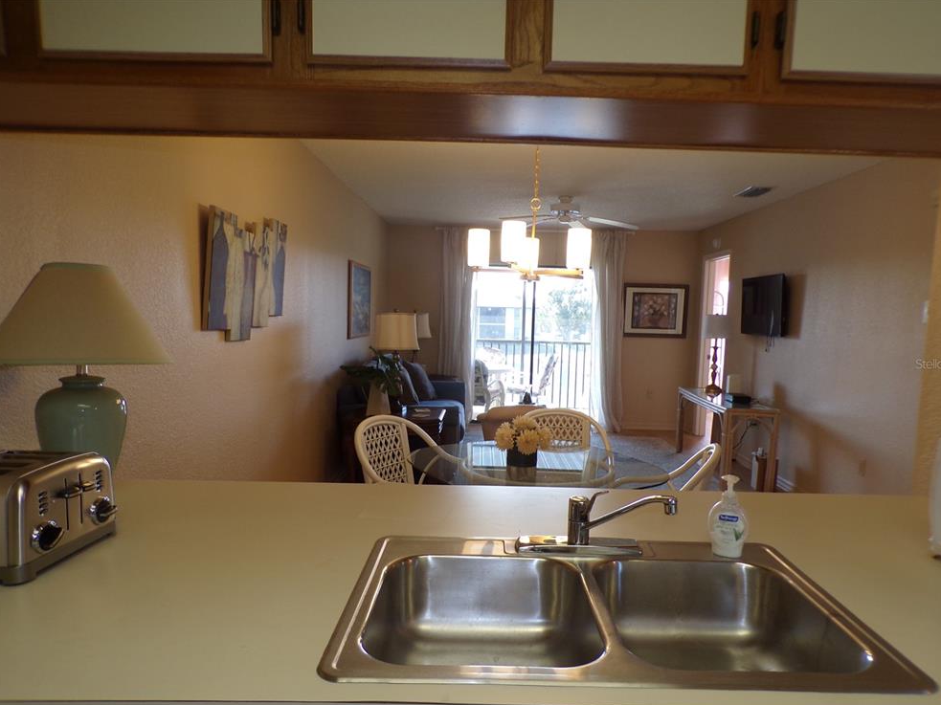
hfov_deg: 69.4
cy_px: 364
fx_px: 680
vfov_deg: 54.9
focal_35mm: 25
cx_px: 483
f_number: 3
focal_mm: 4.3
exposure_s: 1/50
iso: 100
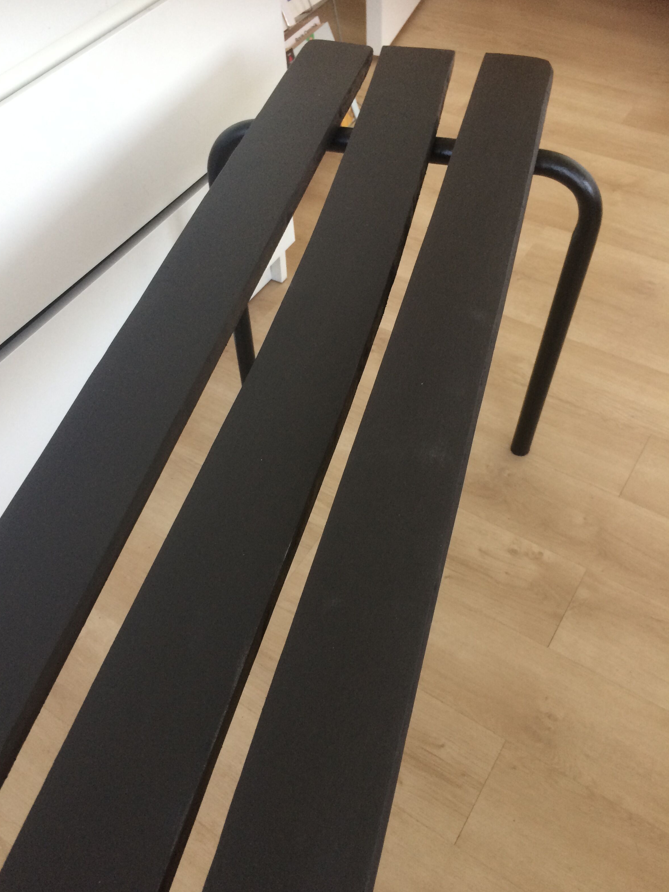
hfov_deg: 46.8
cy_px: 446
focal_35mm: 30
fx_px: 773
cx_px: 325
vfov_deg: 60.0
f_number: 2.2
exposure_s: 1/33
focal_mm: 4.15
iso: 160
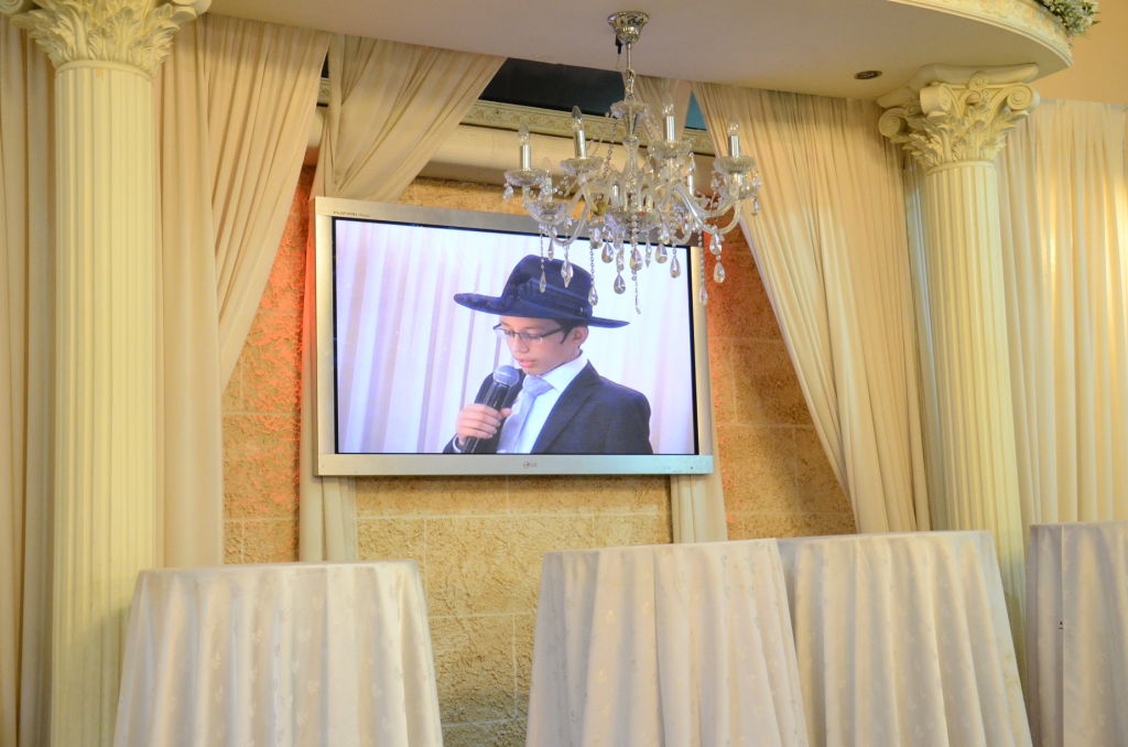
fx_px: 1407
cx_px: 564
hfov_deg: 43.7
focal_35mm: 45
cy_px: 374
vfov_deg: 29.7
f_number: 5.6
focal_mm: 30
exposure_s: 1/40
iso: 2000
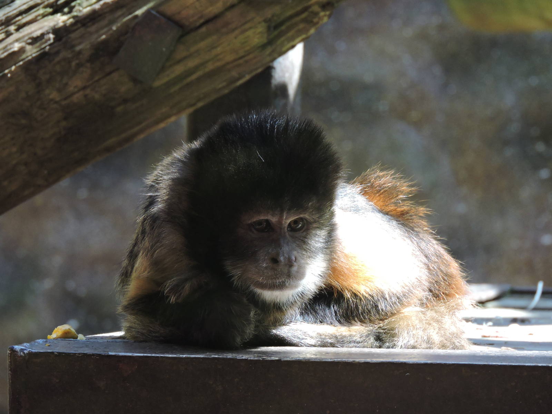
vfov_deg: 3.7
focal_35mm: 400
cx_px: 276
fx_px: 6379
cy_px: 207
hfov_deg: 5.0
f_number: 5.6
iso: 400
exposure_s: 1/125
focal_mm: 71.7
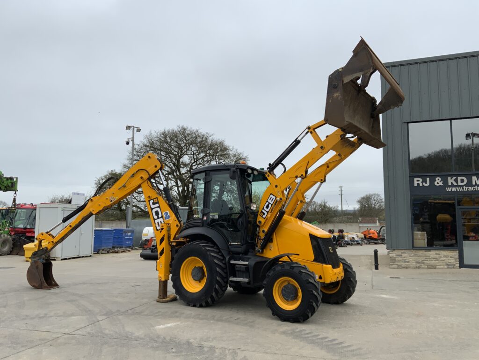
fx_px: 401
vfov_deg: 48.2
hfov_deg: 61.7
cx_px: 240
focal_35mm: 29
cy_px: 180
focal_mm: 3
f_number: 1.8
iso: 16
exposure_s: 1/406
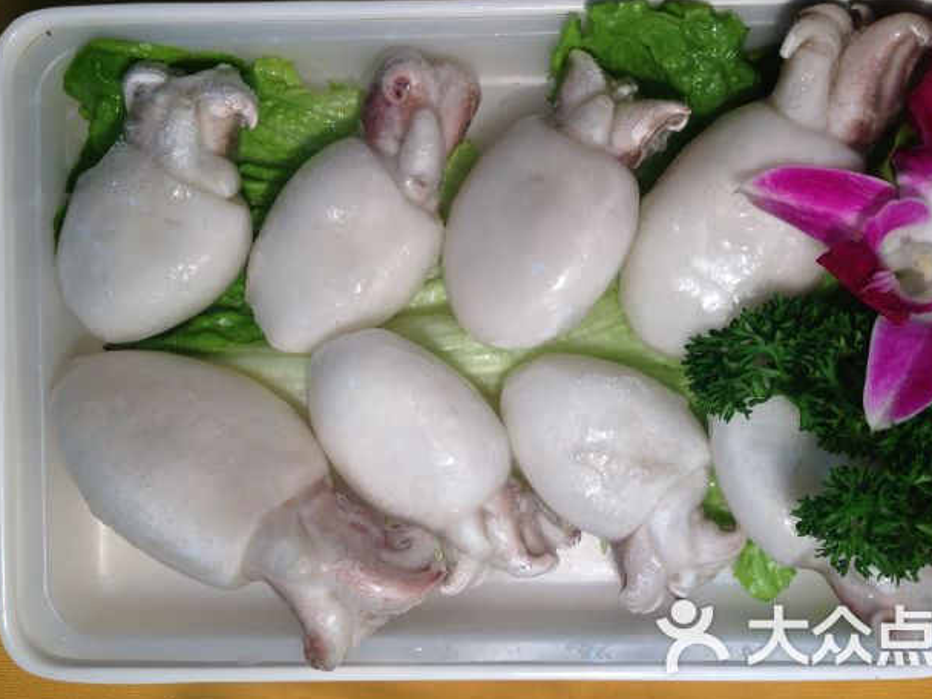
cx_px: 504
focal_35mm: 38
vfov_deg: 37.7
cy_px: 313
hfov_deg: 48.9
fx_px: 1023
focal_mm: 4.12
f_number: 2.4
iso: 50
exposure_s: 1/50
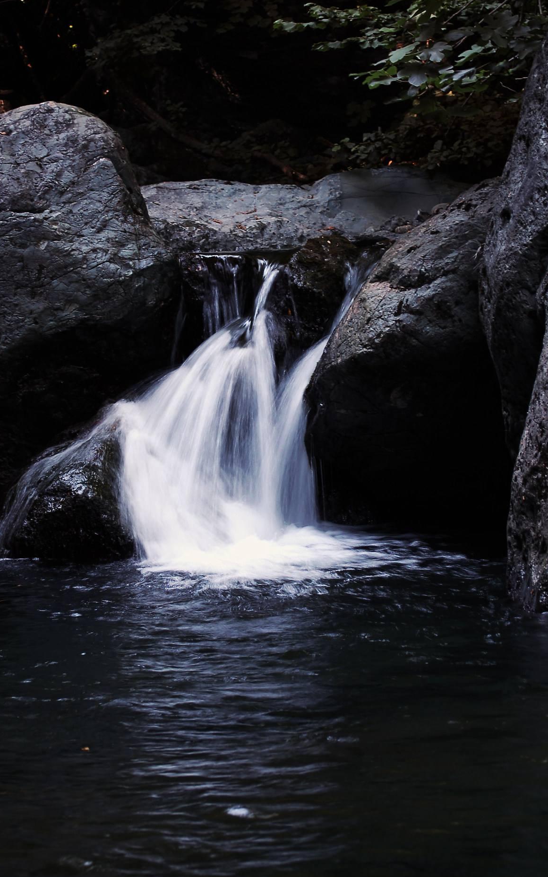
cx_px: 268
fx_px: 2595
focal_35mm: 109
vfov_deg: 19.1
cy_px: 354
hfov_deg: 12.1
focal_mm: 55
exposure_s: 1/10
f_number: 8
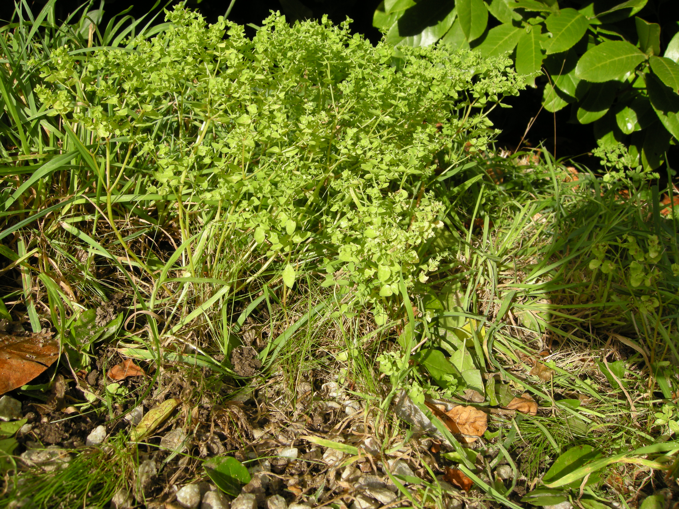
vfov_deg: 40.7
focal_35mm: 35
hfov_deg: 52.6
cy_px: 254
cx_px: 340
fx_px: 687
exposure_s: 1/185
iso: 64
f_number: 4.8
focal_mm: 7.5
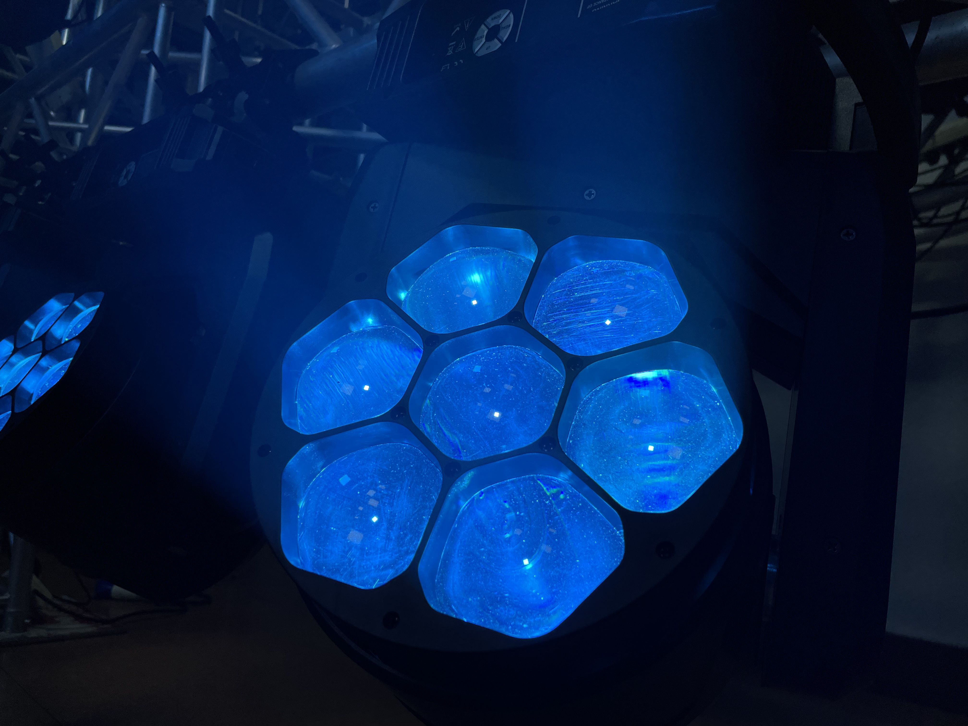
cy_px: 363
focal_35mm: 26
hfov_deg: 67.3
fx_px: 727
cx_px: 484
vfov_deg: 53.1
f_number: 1.6
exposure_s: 1/442
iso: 50
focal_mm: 4.2
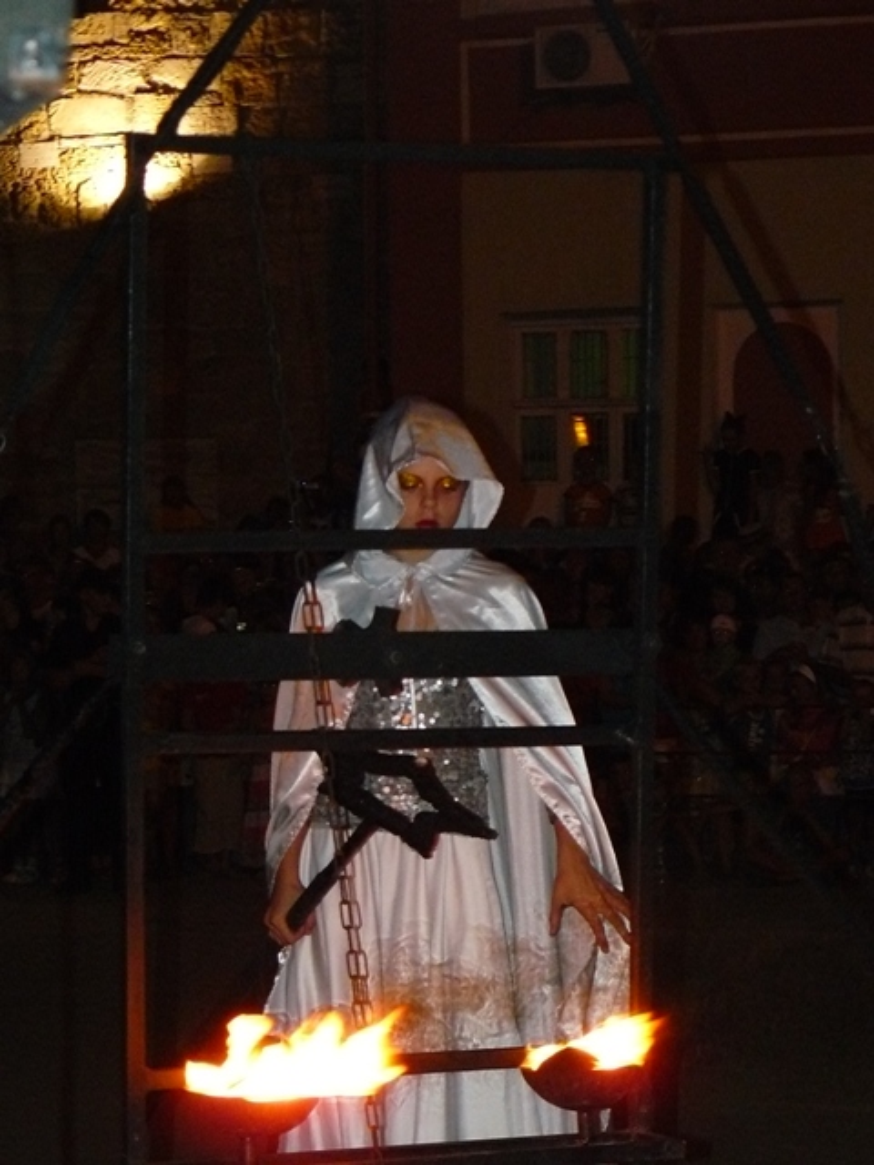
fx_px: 3568
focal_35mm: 106
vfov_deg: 18.5
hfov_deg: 14.0
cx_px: 437
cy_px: 582
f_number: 3.2
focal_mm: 17.7
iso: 400
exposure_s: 1/30
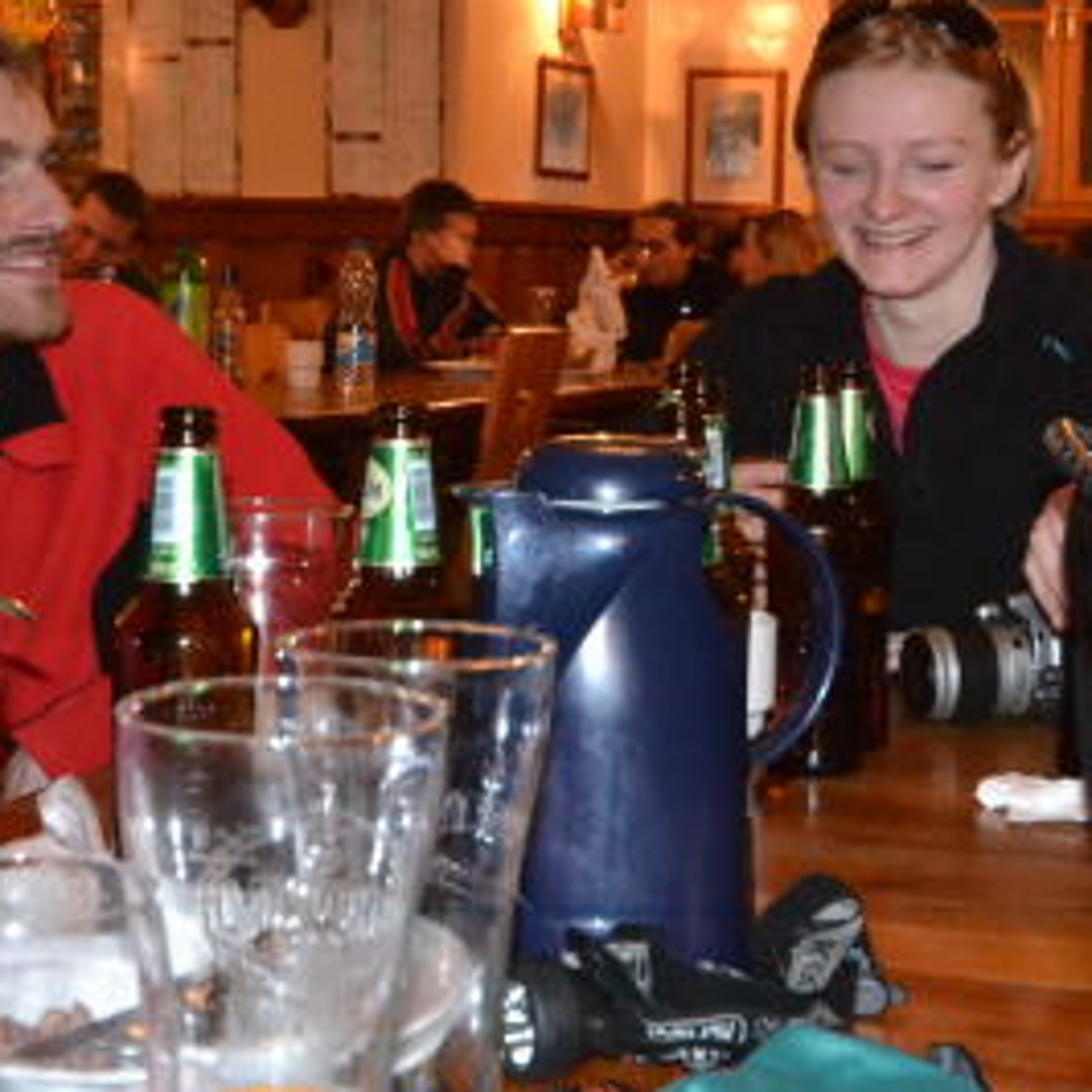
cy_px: 335
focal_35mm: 69
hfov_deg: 25.0
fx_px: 2463
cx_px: 636
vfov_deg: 24.8
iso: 3200
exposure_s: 1/60
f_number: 5.6
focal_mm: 18
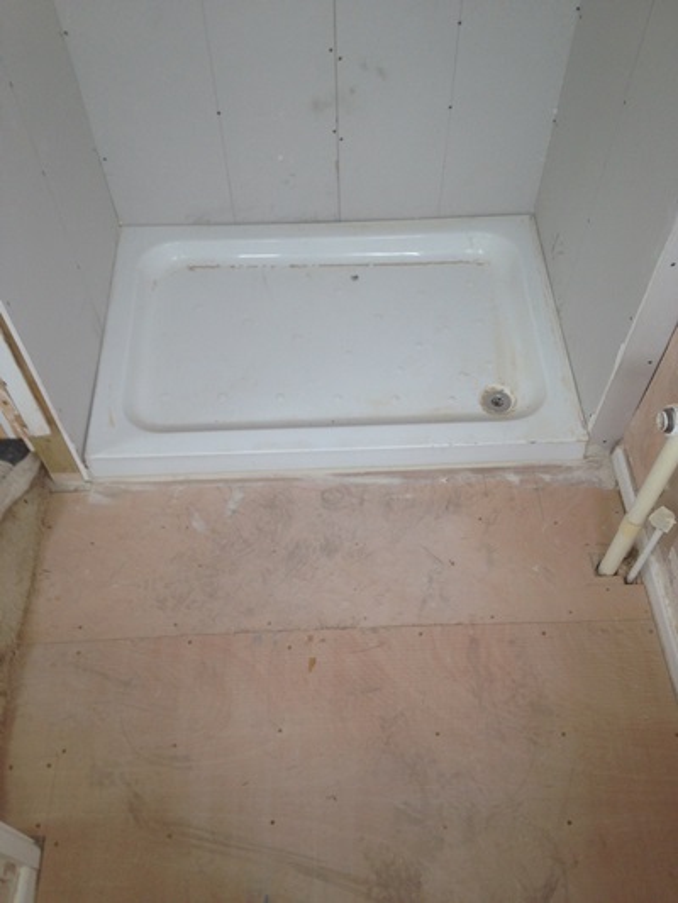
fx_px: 861
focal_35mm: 33
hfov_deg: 43.0
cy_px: 452
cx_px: 339
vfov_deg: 55.3
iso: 50
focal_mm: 4.12
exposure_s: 1/60
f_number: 2.4
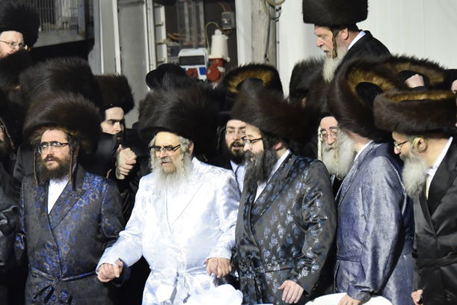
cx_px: 155
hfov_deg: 8.5
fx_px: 3086
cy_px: 165
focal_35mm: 243
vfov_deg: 5.7
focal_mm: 145
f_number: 5.6
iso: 6400
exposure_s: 1/60
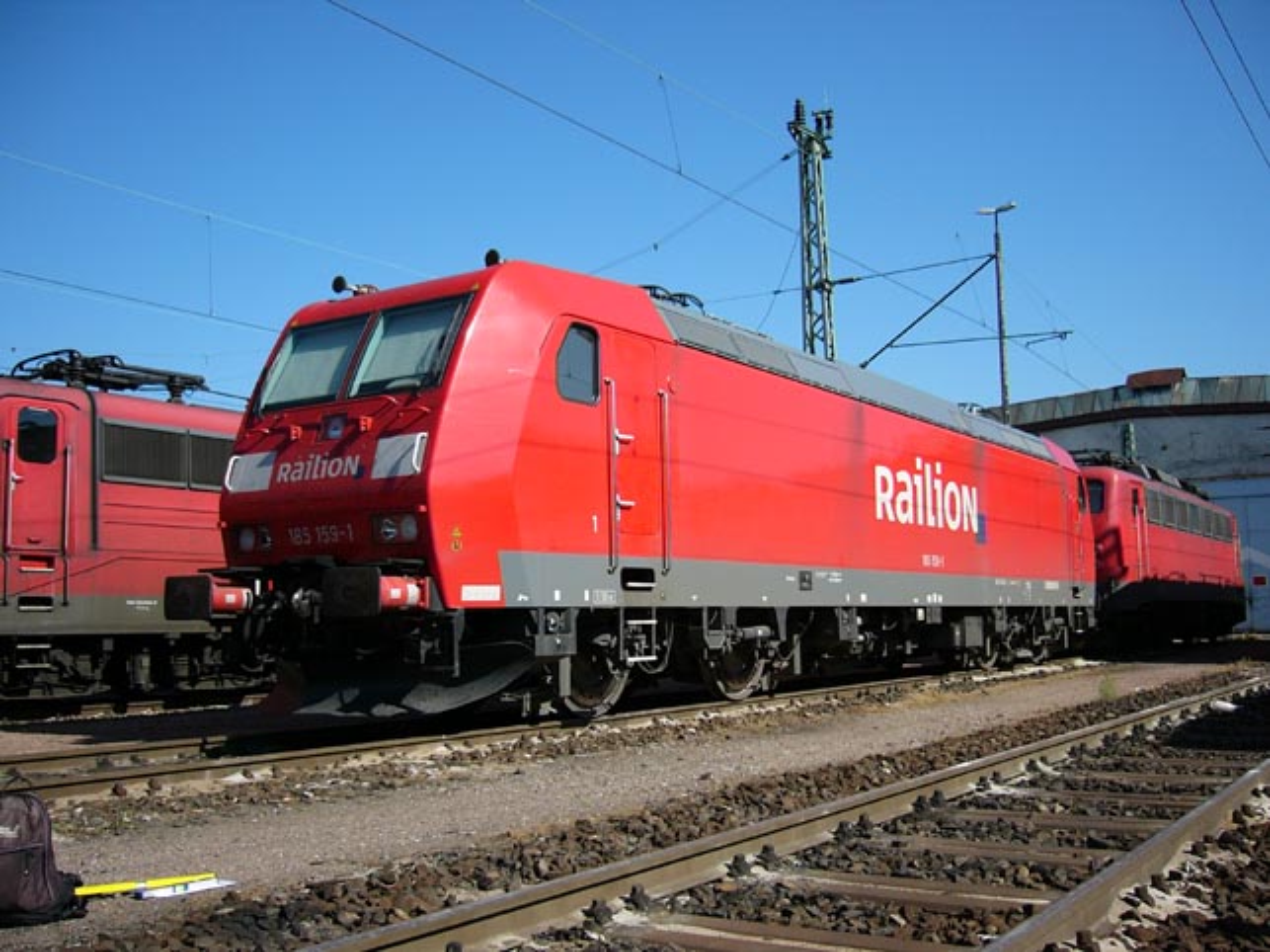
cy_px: 476
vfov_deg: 40.7
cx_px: 635
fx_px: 1284
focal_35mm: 35
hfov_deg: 52.6
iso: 50
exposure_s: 1/800
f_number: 2.8
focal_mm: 5.8
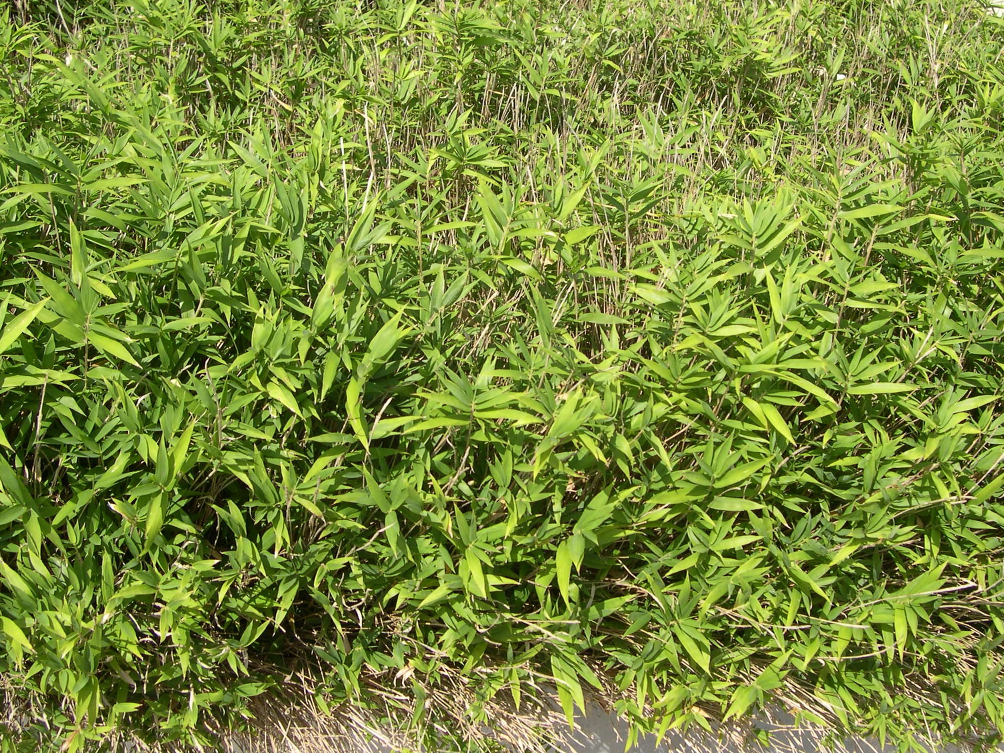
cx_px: 524
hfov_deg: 43.8
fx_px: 1247
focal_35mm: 43
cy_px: 330
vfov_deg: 33.6
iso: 100
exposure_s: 1/135
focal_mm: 8
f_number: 7.6
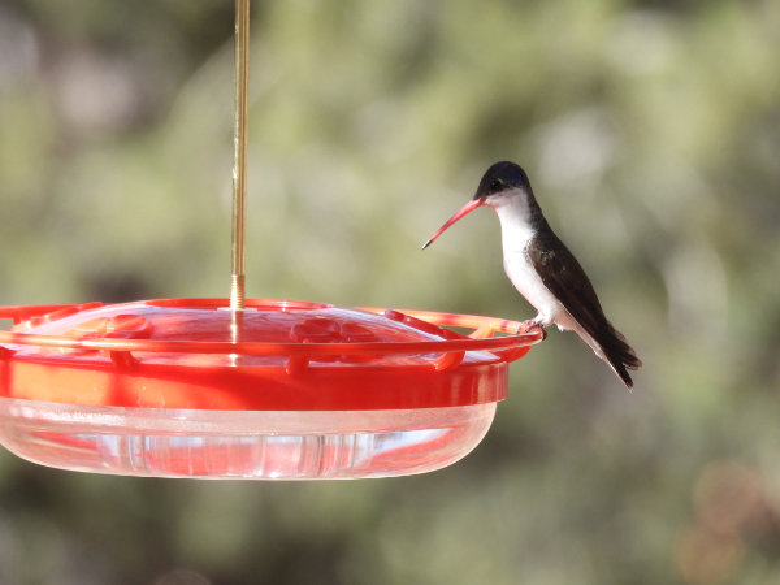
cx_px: 390
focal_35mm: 950
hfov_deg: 2.1
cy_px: 292
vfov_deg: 1.6
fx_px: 21406
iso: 320
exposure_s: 1/500
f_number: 5.6
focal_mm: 170
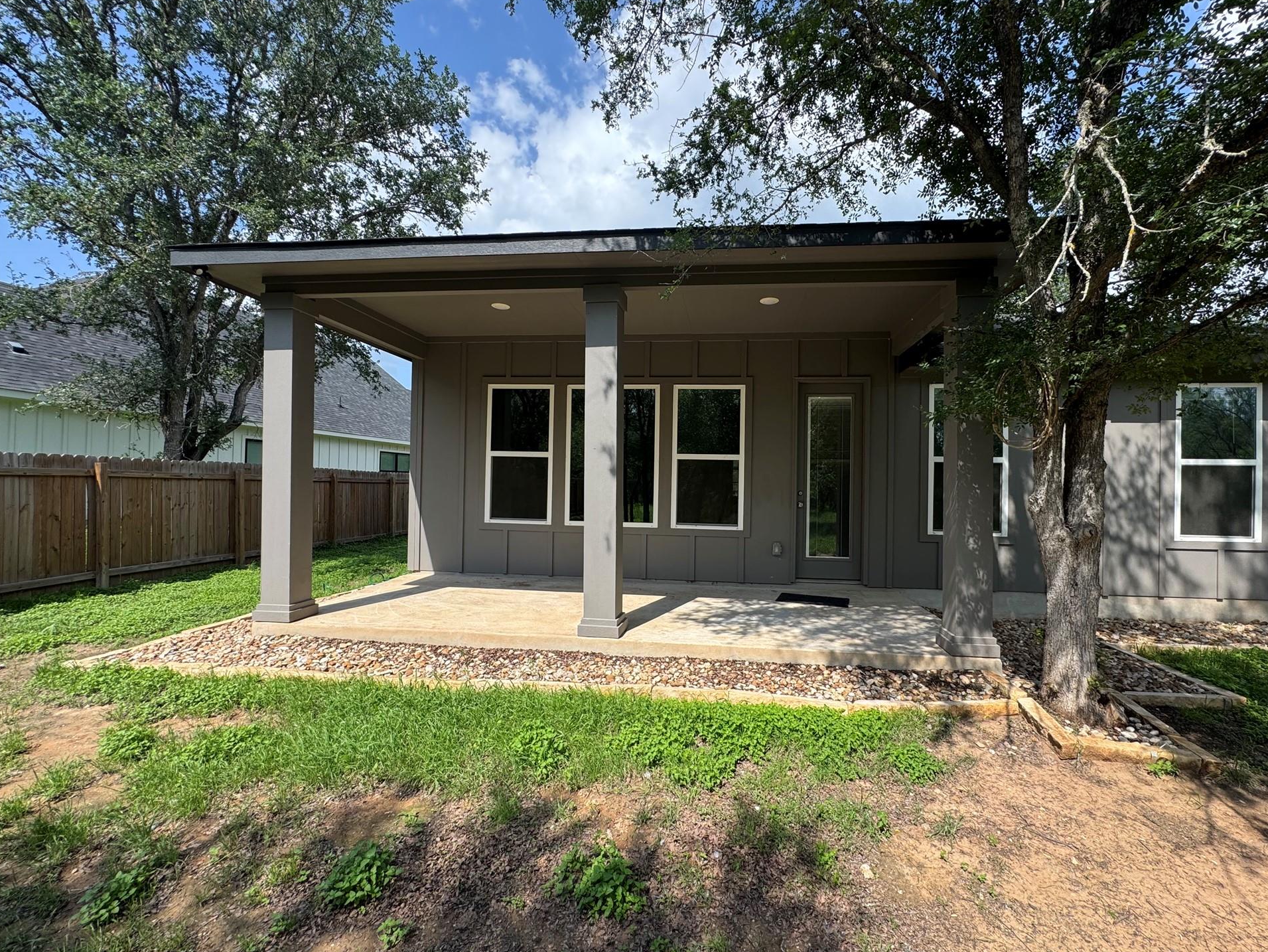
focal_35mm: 15
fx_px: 550
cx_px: 675
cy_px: 479
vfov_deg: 81.8
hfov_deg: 98.0
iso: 40
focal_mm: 2.22
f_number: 2.2
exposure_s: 1/804
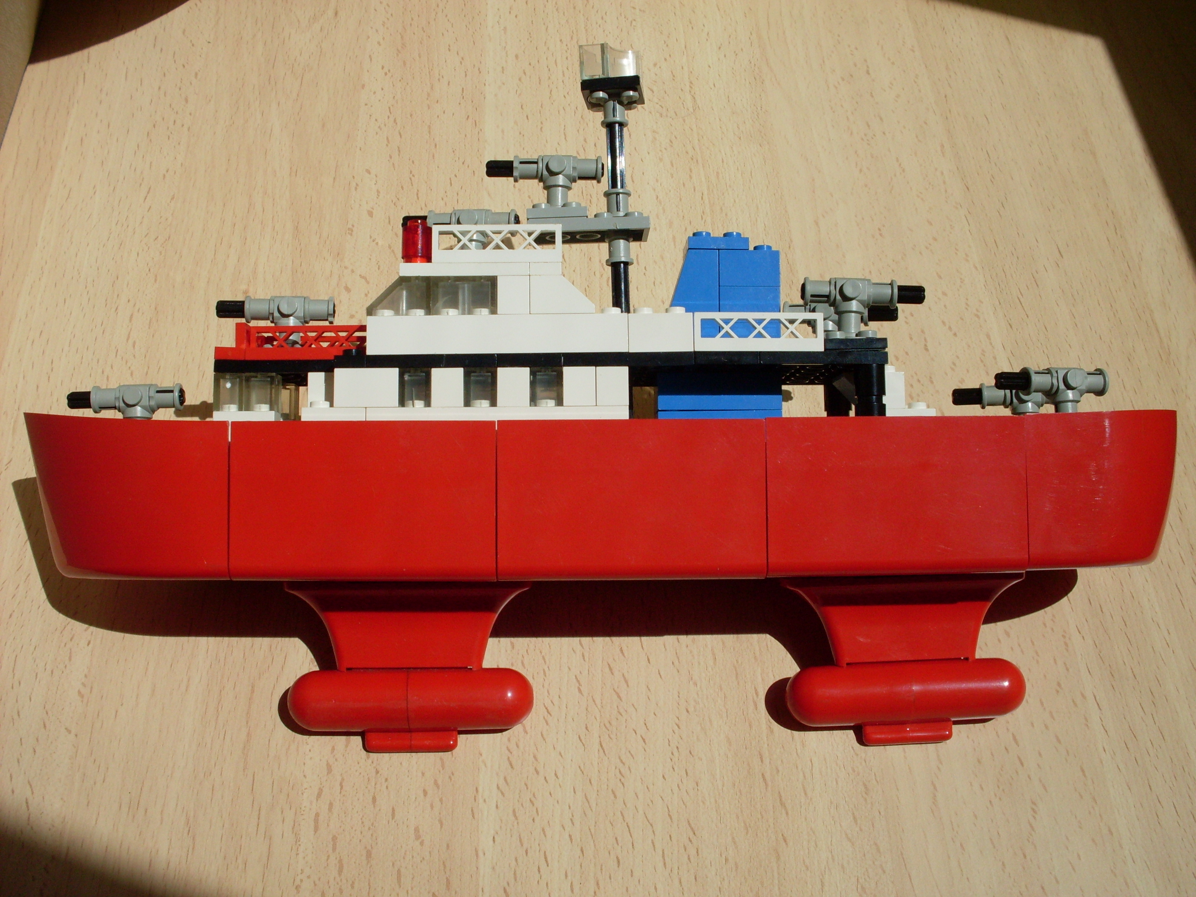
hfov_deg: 49.0
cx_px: 598
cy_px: 448
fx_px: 1313
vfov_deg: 37.7
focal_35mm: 38
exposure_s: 1/350
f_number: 8.4
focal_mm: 6.3
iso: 80
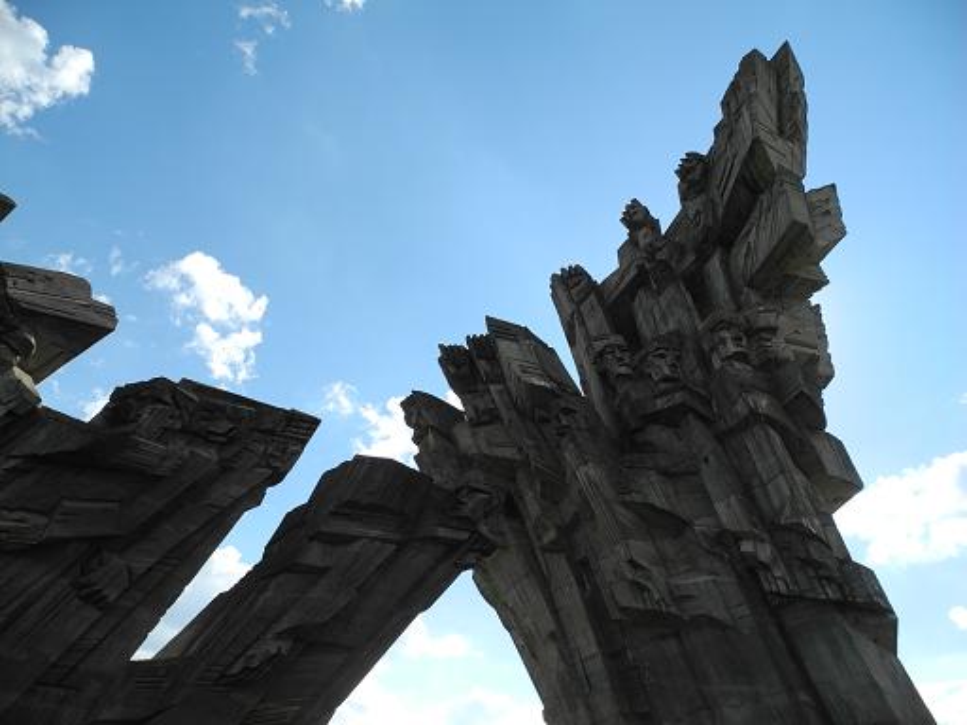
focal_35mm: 28
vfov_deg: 49.7
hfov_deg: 63.4
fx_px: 782
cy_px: 362
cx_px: 484
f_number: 4
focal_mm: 6
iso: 100
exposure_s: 1/1000
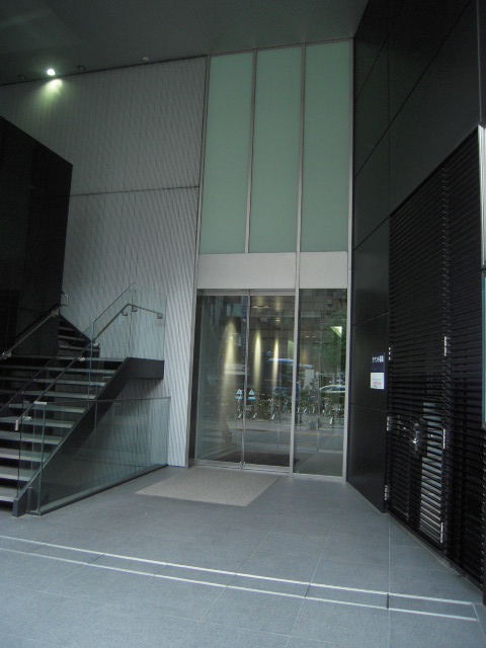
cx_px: 243
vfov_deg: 63.4
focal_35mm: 28
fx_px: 524
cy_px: 324
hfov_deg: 49.7
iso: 400
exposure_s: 1/100
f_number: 2.7
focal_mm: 5
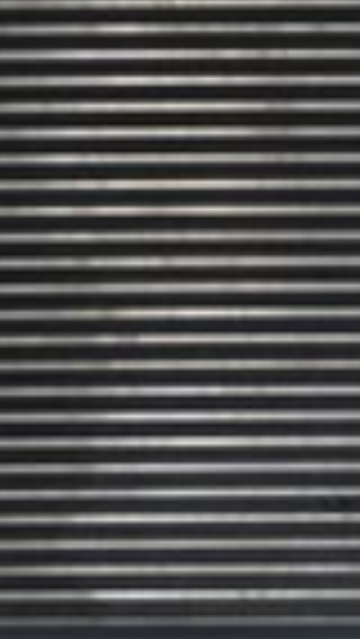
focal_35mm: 215
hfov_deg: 5.5
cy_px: 45
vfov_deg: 10.0
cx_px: -306
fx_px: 3650
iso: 400
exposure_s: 1/50
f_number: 5
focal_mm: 32.5
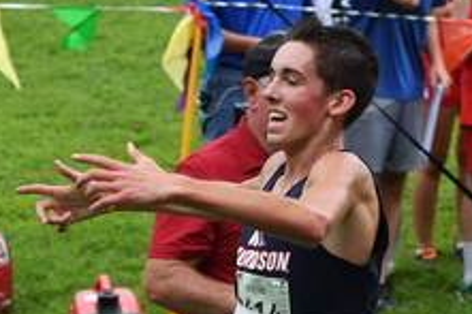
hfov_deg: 7.4
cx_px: 475
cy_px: 334
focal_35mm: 279
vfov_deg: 4.9
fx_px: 3655
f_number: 3.5
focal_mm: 70
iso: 640
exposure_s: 1/800
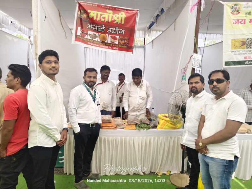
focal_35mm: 23
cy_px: 94
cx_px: 126
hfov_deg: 73.9
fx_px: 167
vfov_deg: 58.9
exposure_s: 1/390
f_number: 1.88
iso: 50
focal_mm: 5.56
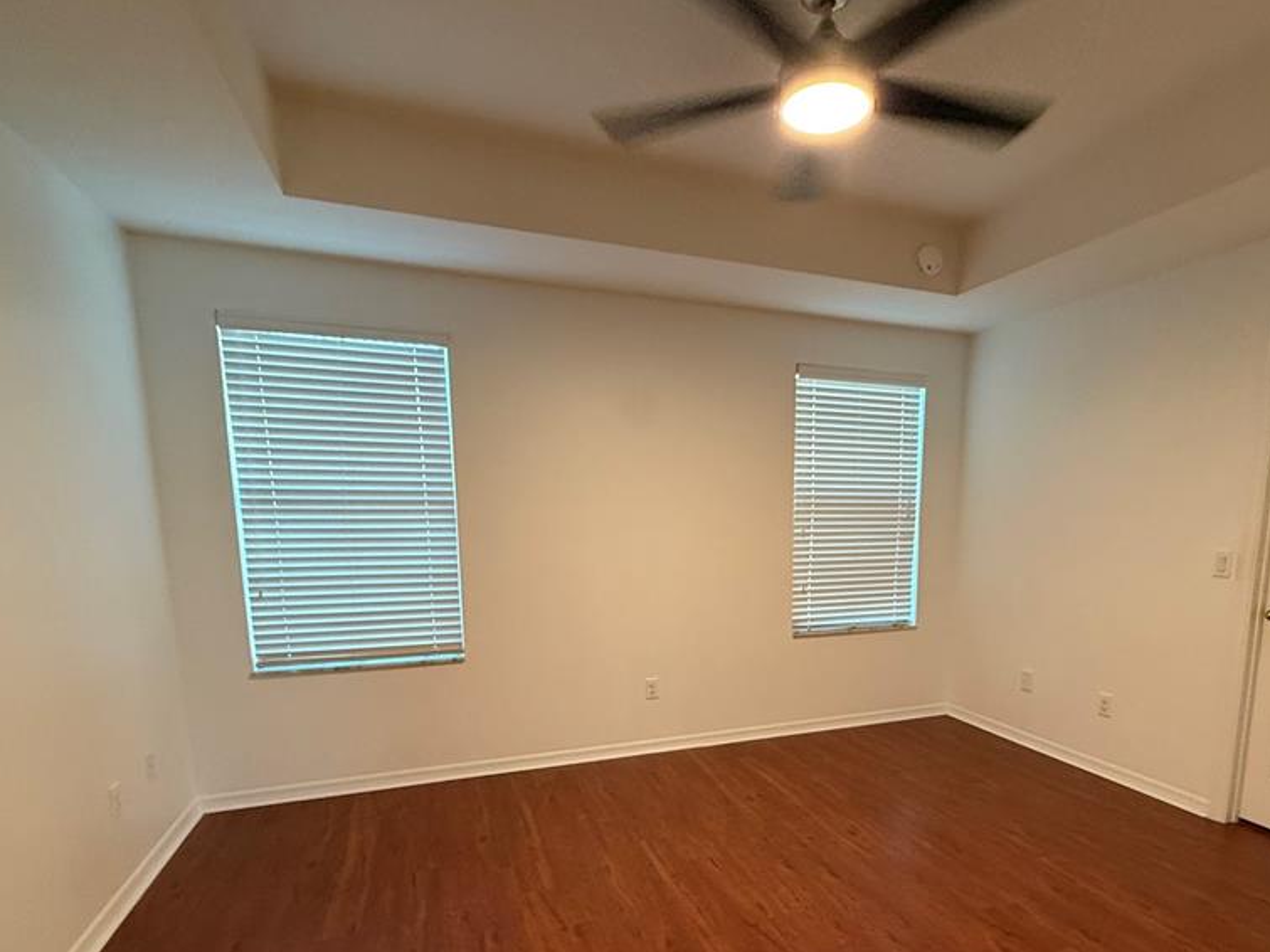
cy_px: 617
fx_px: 697
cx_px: 727
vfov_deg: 67.2
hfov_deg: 84.1
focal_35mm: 19
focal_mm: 2.22
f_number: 2.2
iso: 320
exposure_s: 1/60
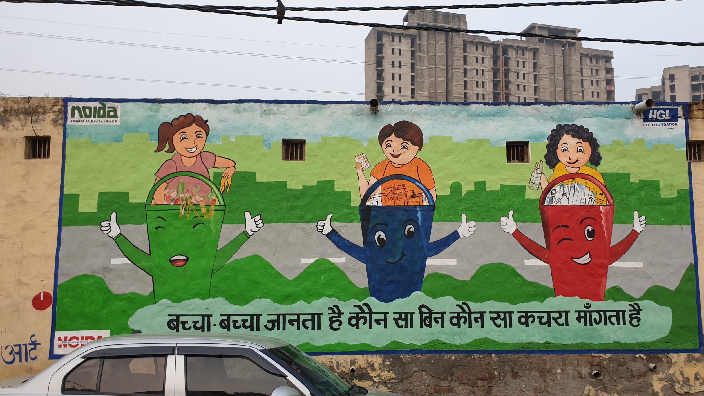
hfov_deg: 66.1
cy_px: 212
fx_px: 541
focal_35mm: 29
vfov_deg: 40.2
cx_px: 359
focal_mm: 4.3
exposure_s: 1/386
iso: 50
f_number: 2.4
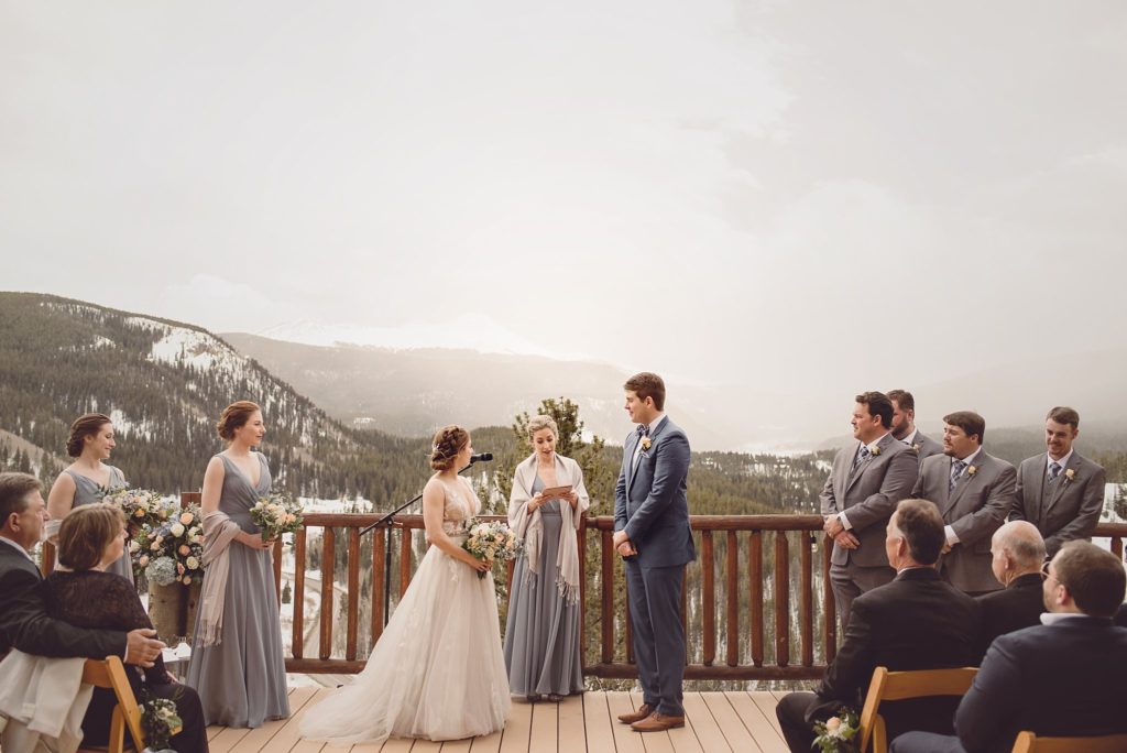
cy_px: 376
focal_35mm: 35
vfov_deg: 37.9
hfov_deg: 54.4
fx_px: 1096
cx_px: 564
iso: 200
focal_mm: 35
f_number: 3.2
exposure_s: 1/2000
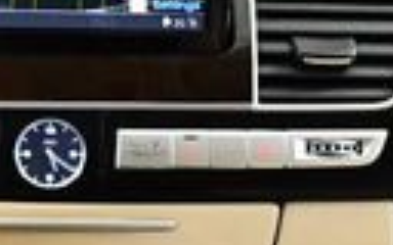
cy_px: 335
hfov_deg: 11.0
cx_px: -184
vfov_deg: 7.0
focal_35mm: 184
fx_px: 1971
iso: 3200
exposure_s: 1/100
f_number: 3.5
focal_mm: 18
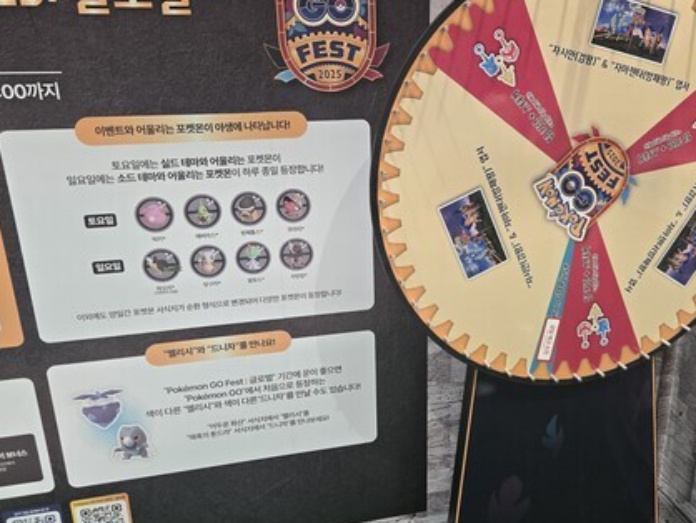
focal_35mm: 33
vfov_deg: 43.0
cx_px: 393
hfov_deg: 55.2
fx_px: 664
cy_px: 265
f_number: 1.8
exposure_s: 1/120
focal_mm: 5.4
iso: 200
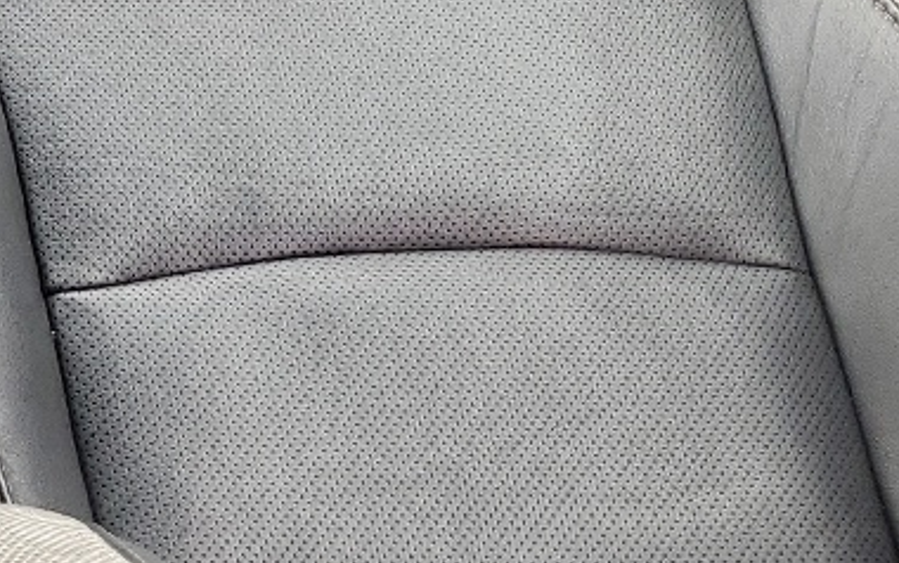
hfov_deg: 16.0
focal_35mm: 116
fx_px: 2844
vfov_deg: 11.0
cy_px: -229
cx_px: -554
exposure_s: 1/141
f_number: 1.5
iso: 50
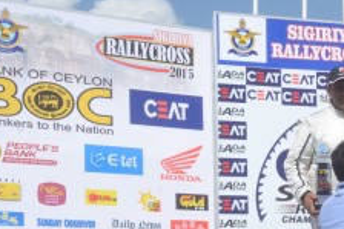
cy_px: 193
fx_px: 1187
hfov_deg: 15.6
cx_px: 452
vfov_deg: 11.0
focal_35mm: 124
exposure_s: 1/200
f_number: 16
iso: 320
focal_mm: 31
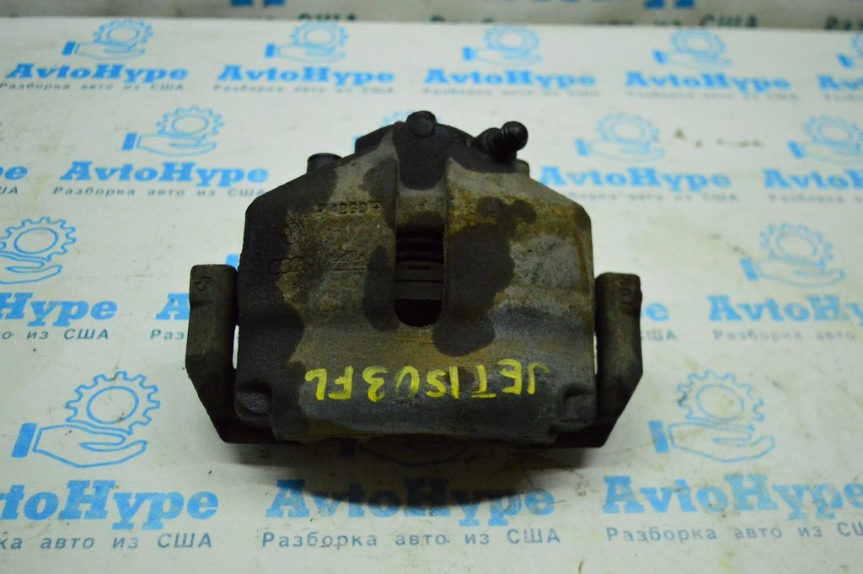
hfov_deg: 48.0
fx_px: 970
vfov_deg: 33.0
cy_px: 287
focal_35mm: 40
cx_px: 432
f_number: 4
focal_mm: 27
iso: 6400
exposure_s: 1/1000
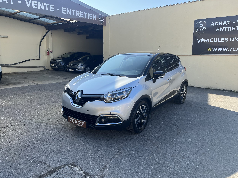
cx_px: 119
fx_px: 179
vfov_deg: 53.1
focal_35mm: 26
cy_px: 89
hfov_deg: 67.3
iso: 50
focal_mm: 5.1
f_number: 1.6
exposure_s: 1/833
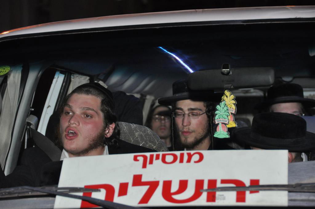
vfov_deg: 8.7
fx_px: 1376
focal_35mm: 158
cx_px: 158
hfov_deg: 13.1
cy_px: 104
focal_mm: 105
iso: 800
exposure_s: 1/60
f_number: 5.3
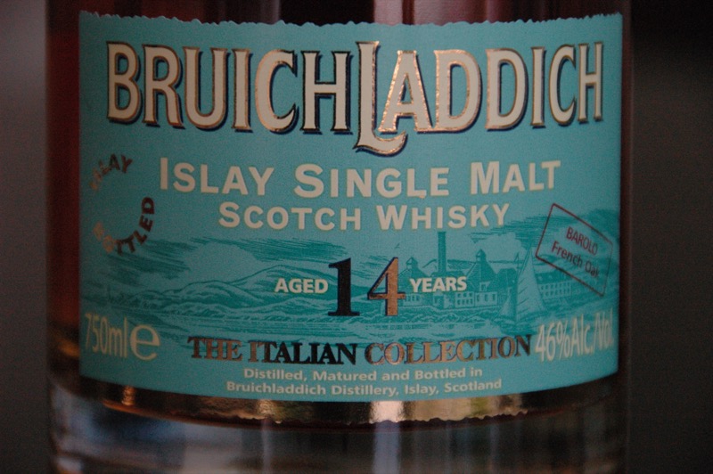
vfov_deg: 4.6
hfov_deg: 6.9
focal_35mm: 300
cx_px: 356
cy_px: 237
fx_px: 5937
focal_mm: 200
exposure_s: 1/640
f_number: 6.3
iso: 1600
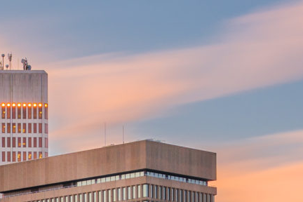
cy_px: 414
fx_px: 1995
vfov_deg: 5.7
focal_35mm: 237
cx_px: -52
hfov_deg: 8.6
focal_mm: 40
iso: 64
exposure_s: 120
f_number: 8
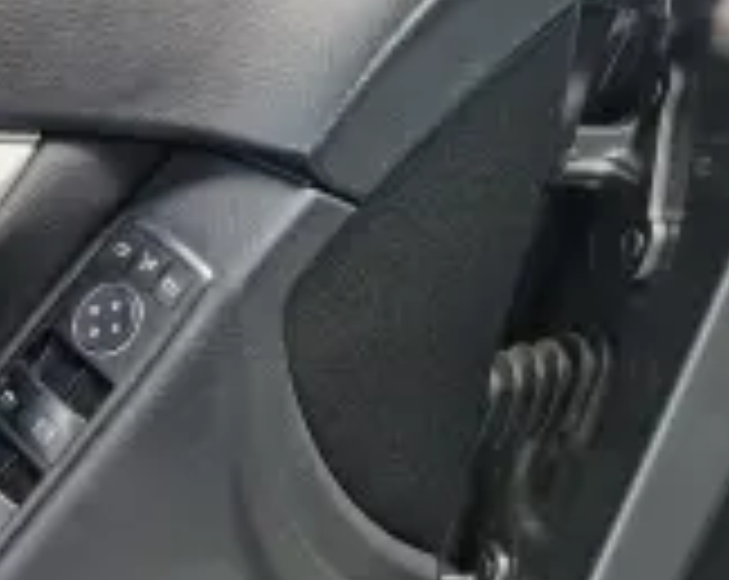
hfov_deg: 33.6
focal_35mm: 50
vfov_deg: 29.5
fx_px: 1077
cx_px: -27
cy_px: 463
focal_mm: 5.4
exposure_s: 1/100
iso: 400
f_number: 1.8
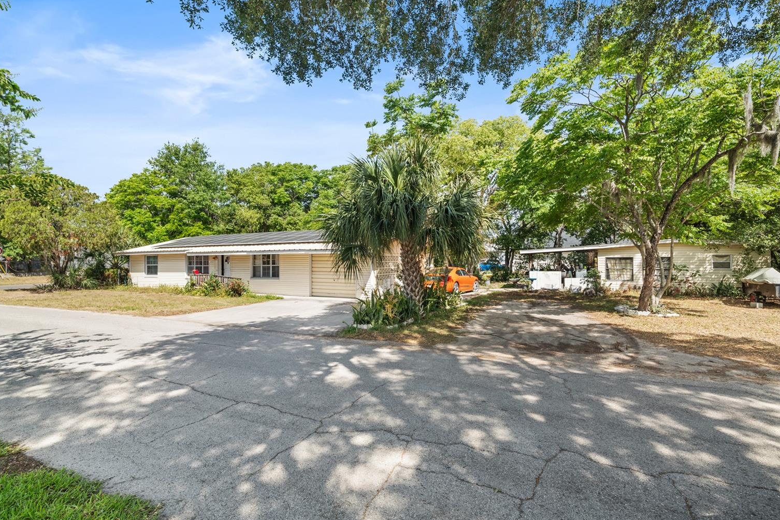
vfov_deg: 70.4
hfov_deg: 93.2
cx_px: 410
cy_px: 257
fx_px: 368
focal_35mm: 17
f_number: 8
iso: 250
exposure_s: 1/15
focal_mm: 16
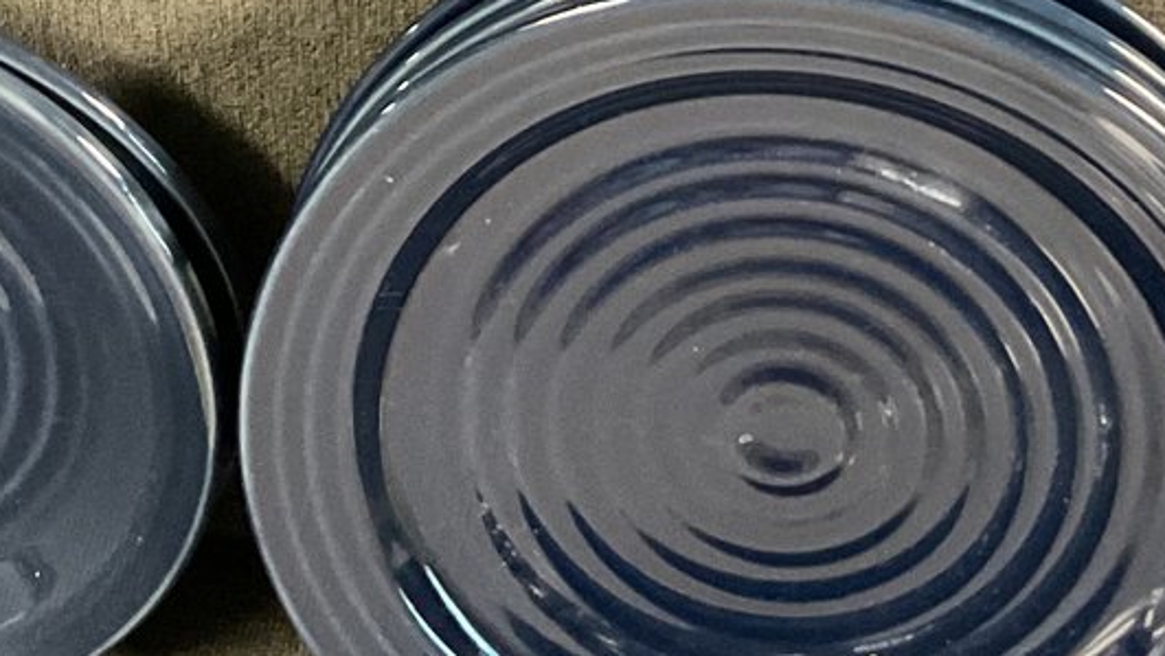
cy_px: -378
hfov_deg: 23.6
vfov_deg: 12.7
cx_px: 769
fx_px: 2781
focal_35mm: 90
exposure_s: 1/30
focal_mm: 3
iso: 320
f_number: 1.8
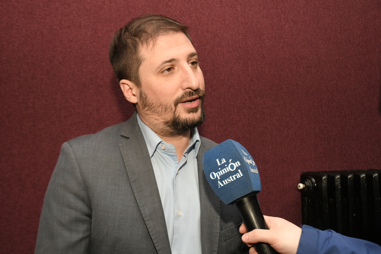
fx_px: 476
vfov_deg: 29.9
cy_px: 127
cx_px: 190
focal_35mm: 45
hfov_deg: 43.6
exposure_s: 1/50
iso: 1000
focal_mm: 30
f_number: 5.6
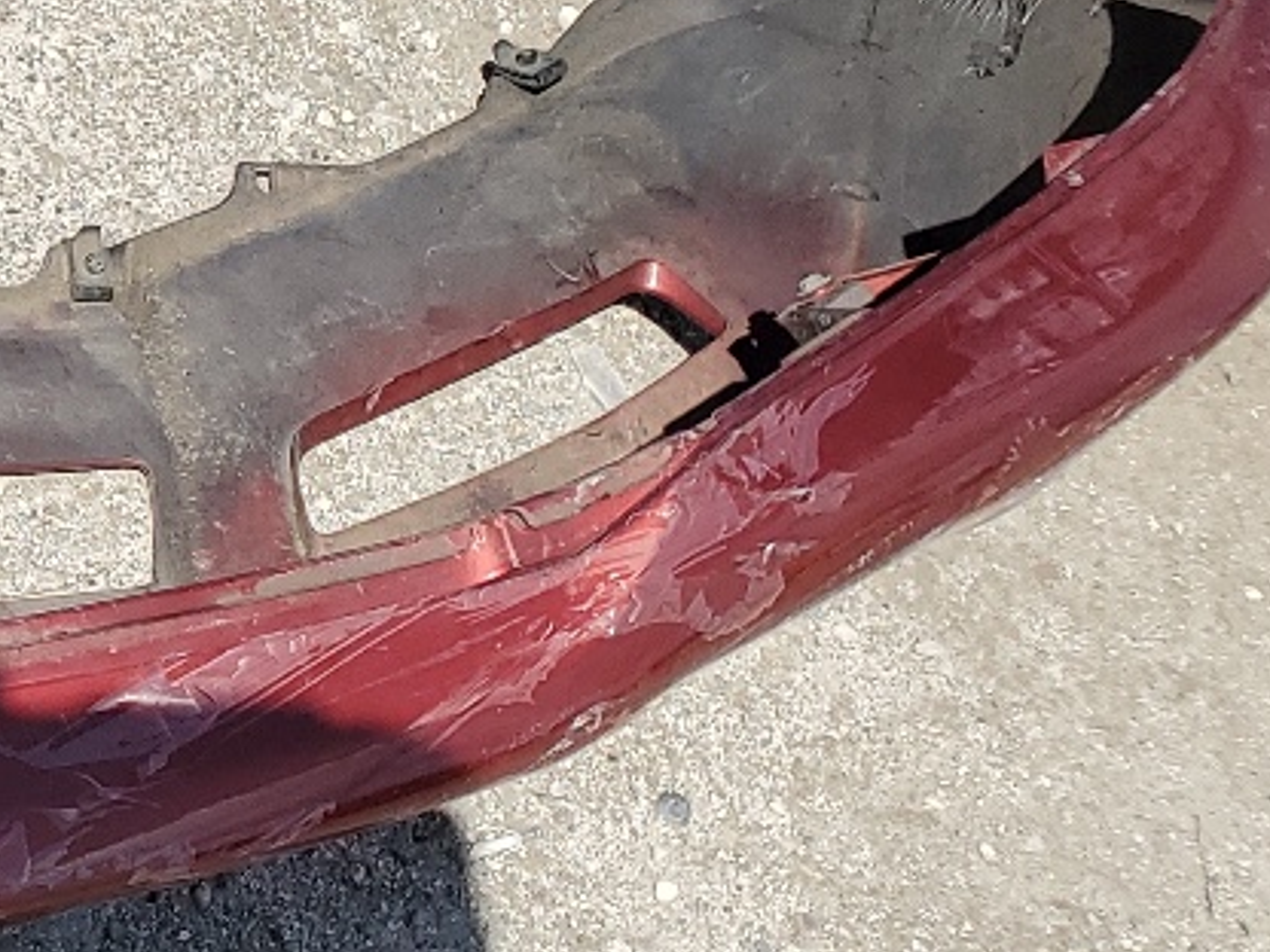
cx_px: -934
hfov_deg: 16.7
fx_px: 3669
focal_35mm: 100
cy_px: 226
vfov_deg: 14.7
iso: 50
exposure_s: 1/3333
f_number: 1.5
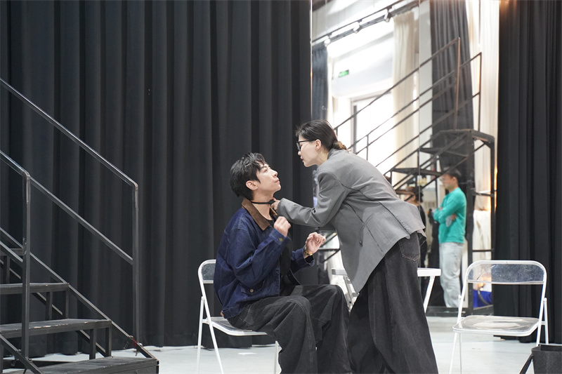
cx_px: 281
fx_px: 1171
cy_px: 187
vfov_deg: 18.2
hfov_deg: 27.0
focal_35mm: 75
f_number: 4
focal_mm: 75
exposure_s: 1/160
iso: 6400
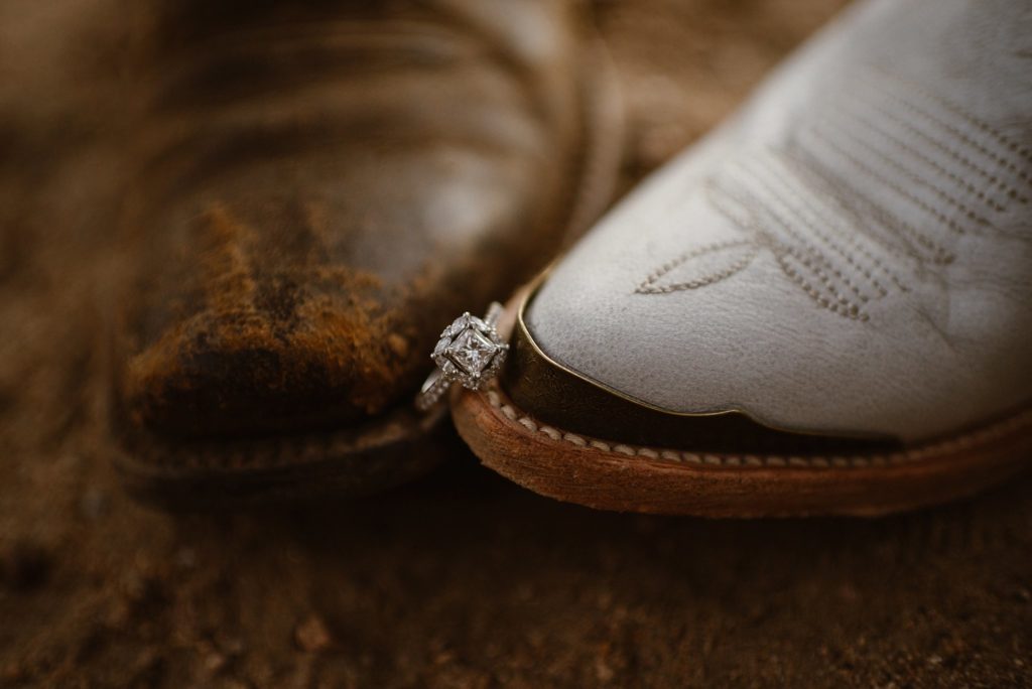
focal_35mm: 35
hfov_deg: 54.4
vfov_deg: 37.9
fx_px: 1004
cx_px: 516
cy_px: 344
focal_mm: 35
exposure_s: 1/320
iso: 200
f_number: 2
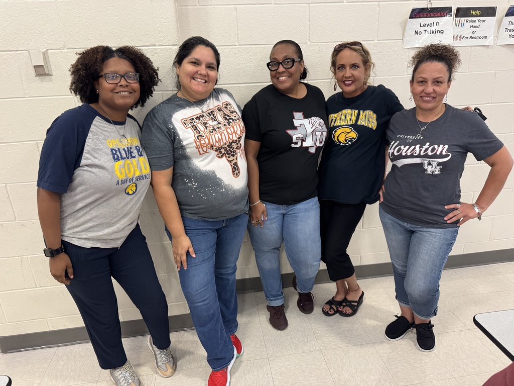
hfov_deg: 71.6
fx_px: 356
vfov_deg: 56.8
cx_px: 257
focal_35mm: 24
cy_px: 193
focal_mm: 6.76
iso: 500
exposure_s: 1/60
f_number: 1.78
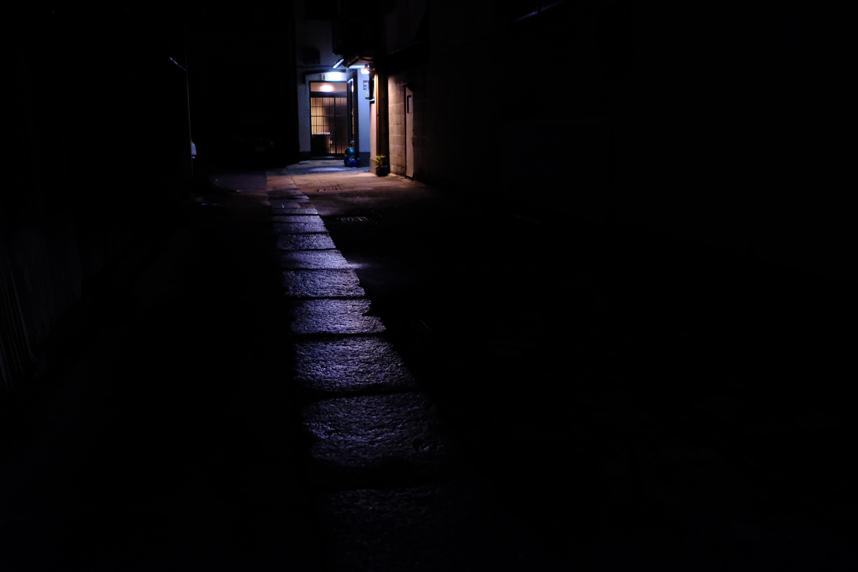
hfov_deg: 54.4
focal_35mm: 35
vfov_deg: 37.9
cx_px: 429
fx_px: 834
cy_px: 286
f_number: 2
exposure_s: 1/60
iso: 6400
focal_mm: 23
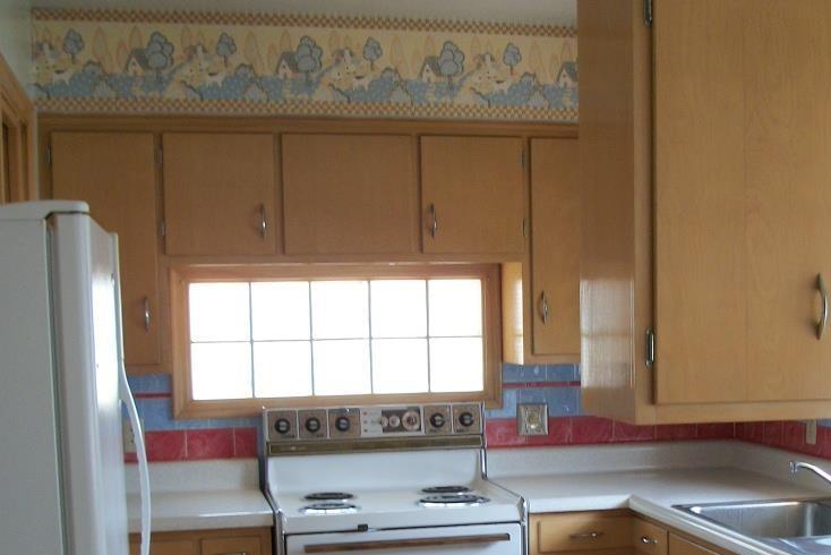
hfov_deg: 34.2
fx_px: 1339
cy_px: 507
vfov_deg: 22.8
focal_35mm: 58
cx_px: 543
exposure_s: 1/50
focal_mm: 5.7
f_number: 2.9
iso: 80
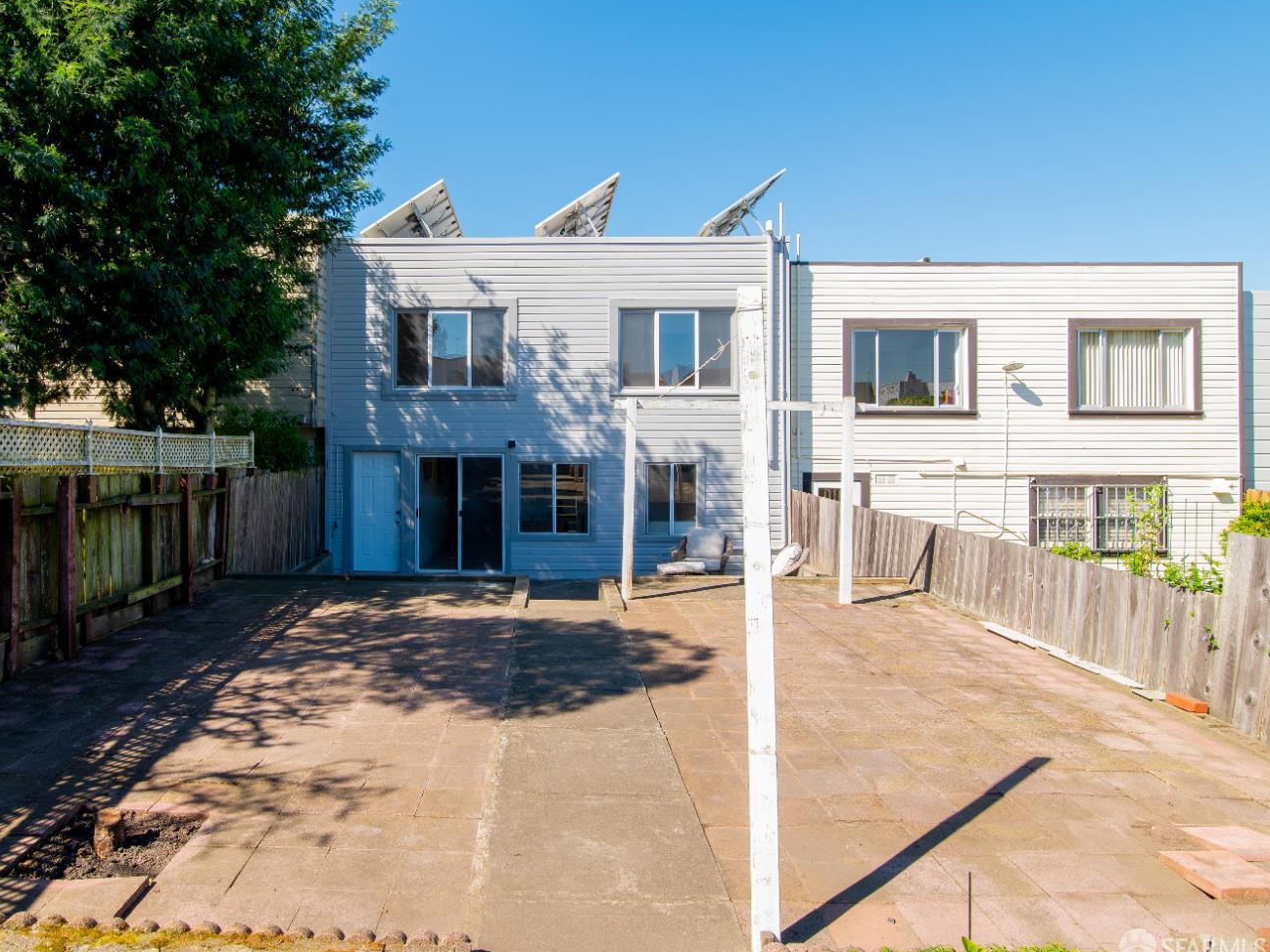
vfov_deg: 66.0
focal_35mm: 20
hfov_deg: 81.2
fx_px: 734
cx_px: 540
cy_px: 481
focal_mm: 18
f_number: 10
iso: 100
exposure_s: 1/60
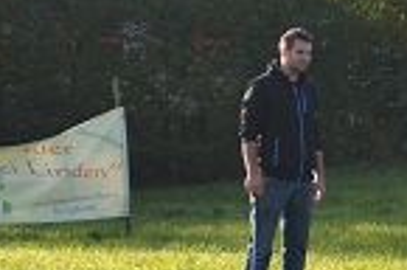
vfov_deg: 2.6
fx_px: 5979
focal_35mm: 530
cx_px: 640
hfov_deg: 3.9
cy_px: 214
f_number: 5.3
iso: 100
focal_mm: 80
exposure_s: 1/160
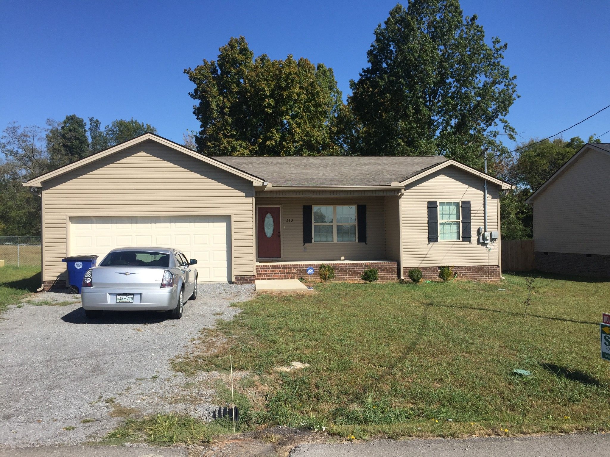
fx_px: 511
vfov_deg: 48.2
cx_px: 305
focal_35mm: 29
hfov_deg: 61.7
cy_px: 228
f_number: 2.2
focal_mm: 4.15
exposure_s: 1/1980
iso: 32
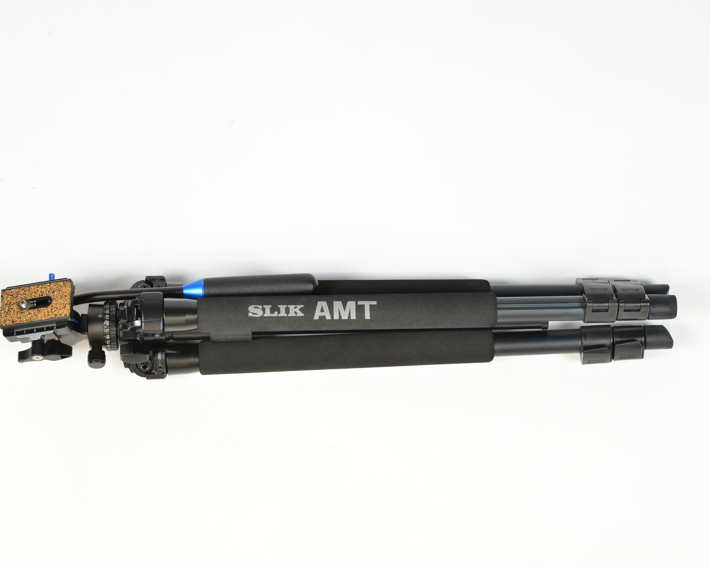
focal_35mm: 113
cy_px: 283
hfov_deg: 17.0
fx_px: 2375
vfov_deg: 13.6
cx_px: 338
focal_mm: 100
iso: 200
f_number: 16
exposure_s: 1/1.3
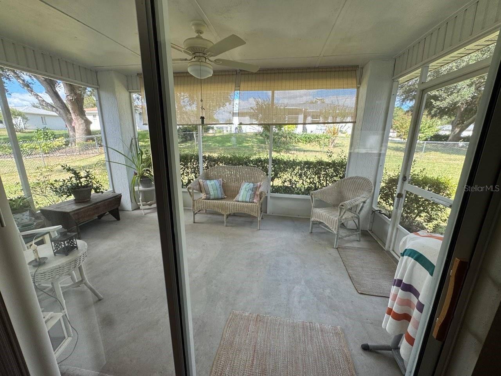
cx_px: 250
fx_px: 203
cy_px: 188
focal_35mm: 14
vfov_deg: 85.7
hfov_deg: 102.1
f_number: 2.2
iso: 50
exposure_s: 1/99
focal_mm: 2.22
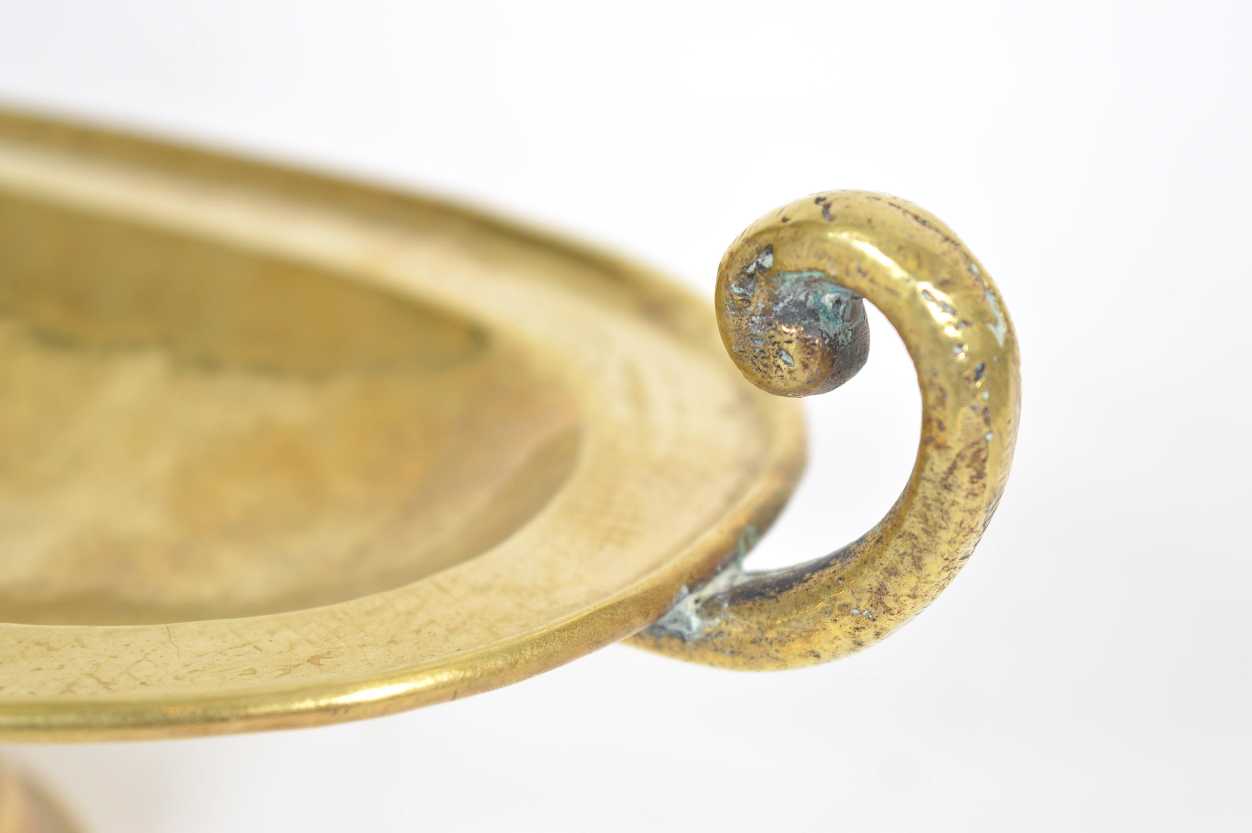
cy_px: 416
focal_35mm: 82
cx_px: 626
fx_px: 2867
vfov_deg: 16.5
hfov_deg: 24.6
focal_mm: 55
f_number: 6.3
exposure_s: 1/80
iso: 100
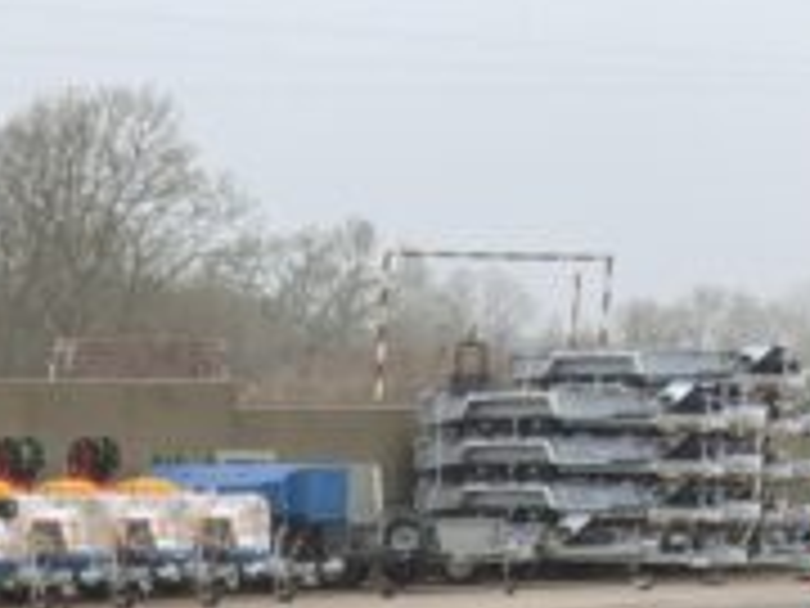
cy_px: 1698
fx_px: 3861
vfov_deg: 8.0
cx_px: -207
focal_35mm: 165
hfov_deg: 11.7
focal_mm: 3
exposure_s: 1/183
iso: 16
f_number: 1.8
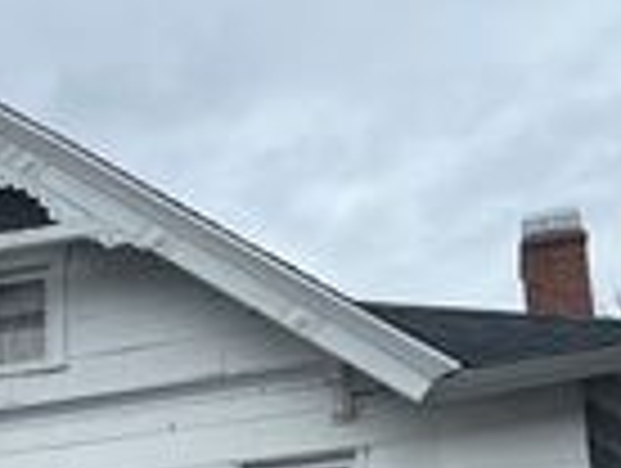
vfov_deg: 14.7
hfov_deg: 20.0
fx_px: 1689
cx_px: -50
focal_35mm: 94
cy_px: 691
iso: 50
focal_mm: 5.7
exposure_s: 1/4831
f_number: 1.5
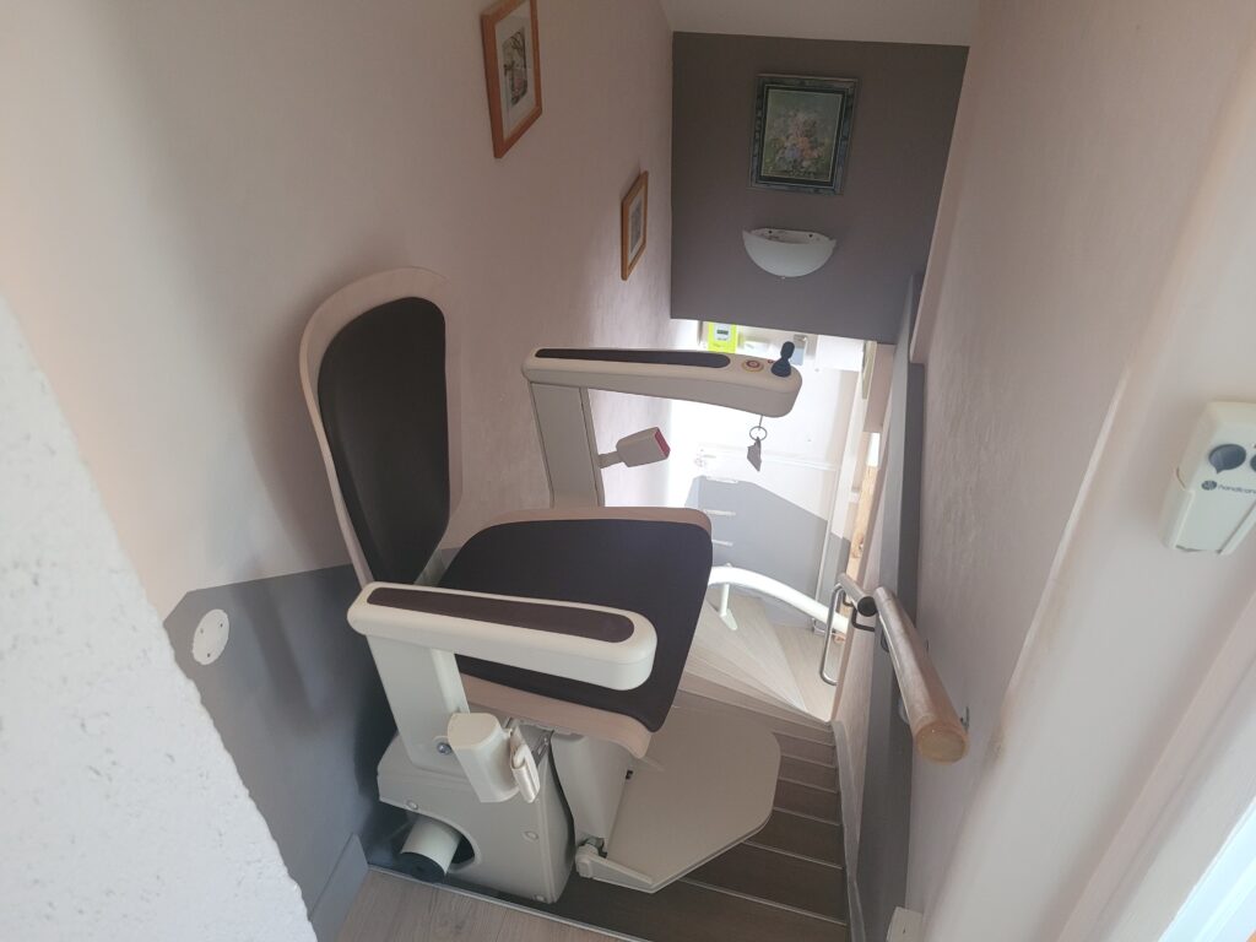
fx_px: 943
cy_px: 471
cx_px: 628
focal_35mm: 26
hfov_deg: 67.3
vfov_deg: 53.1
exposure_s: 1/50
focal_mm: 5.4
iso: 500
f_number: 1.8
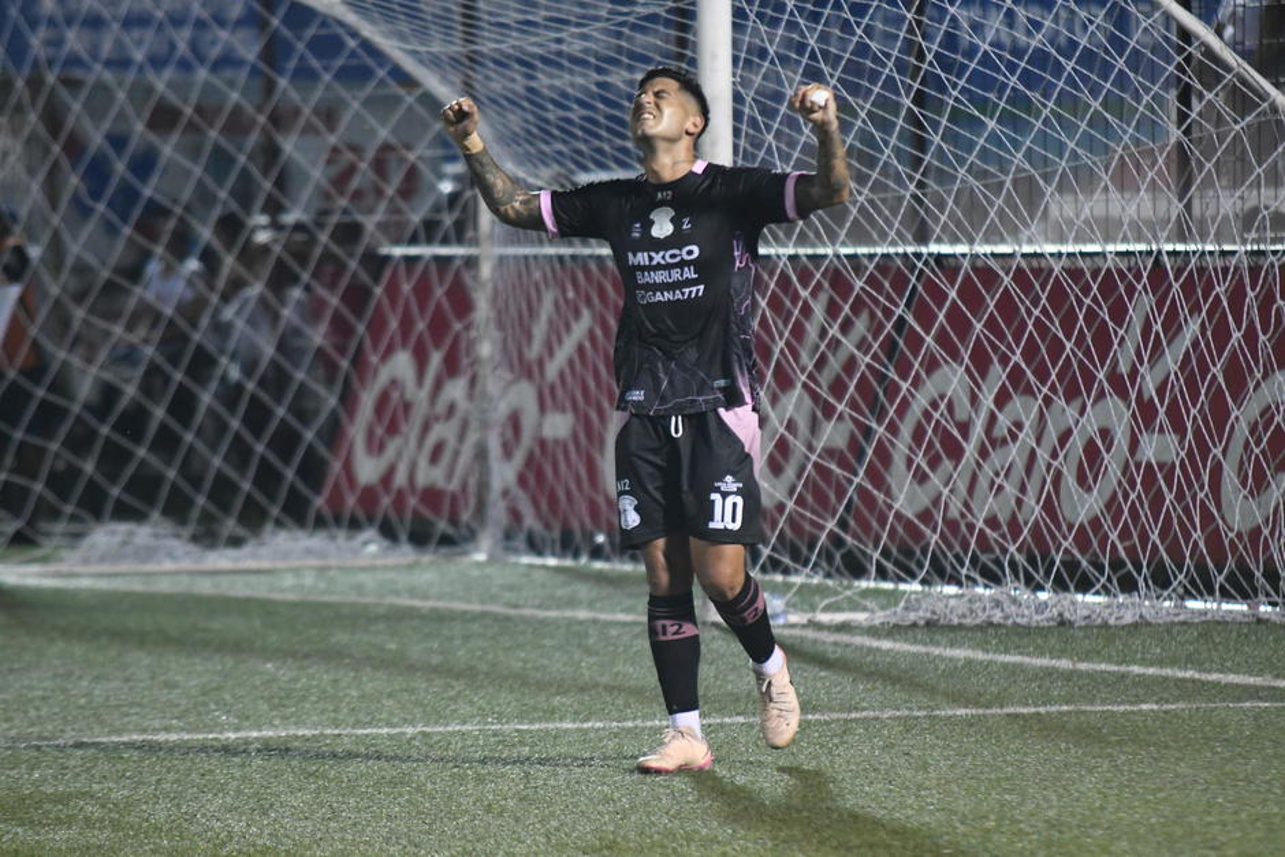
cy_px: 428
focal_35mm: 300
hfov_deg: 6.9
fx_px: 10709
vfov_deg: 4.6
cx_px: 642
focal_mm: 200
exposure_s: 1/640
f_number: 2.8
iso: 5000
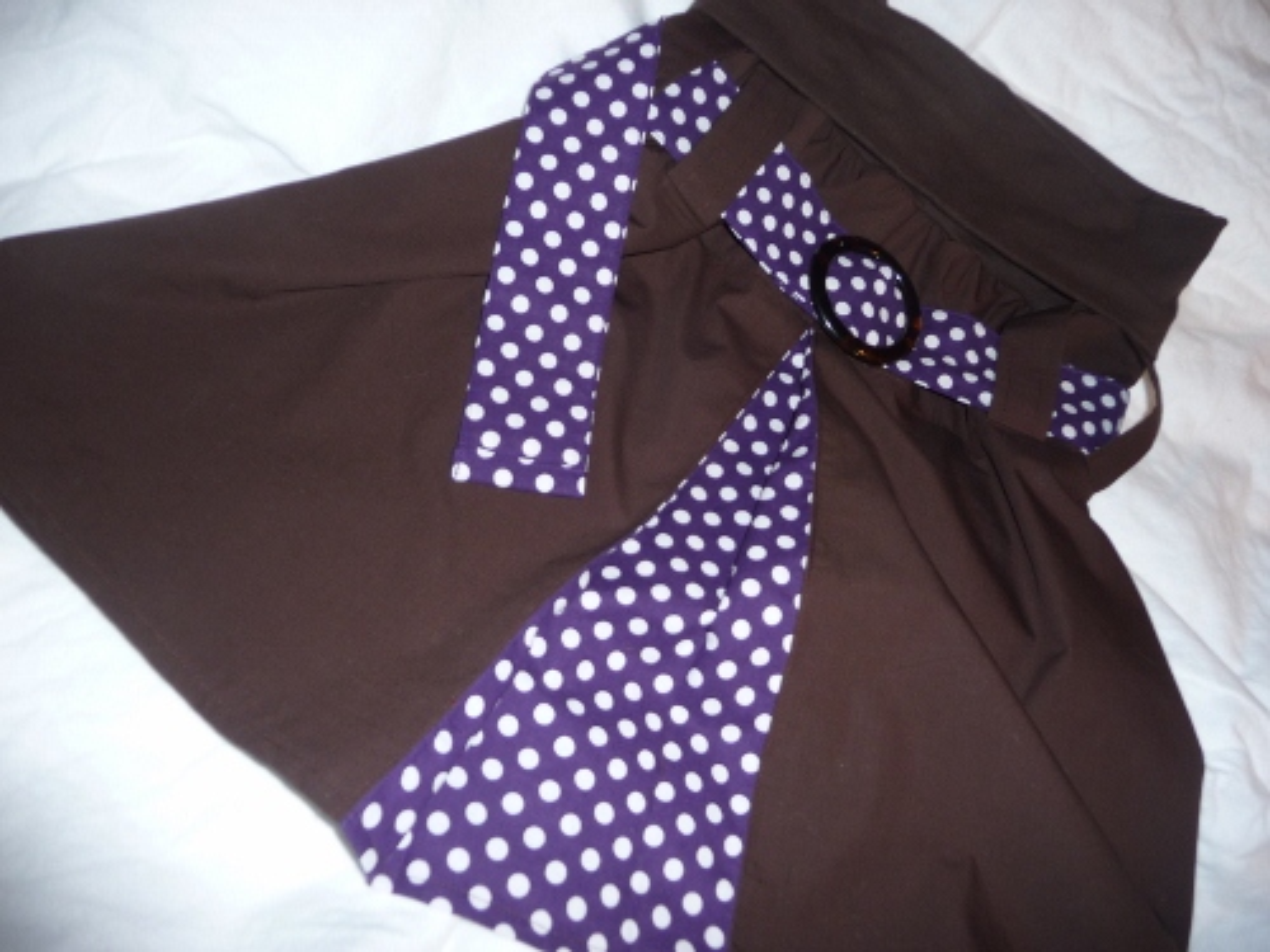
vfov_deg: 49.7
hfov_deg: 63.4
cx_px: 635
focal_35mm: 28
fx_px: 1027
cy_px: 476
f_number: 3.3
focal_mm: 4.7
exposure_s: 1/30
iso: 100
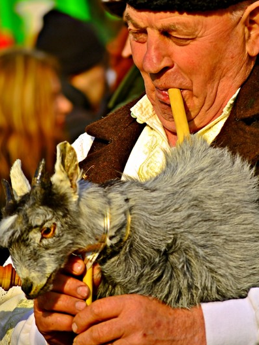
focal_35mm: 327
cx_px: 130
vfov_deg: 6.1
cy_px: 154
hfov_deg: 4.5
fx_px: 3261
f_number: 5.6
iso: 100
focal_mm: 200
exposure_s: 1/400
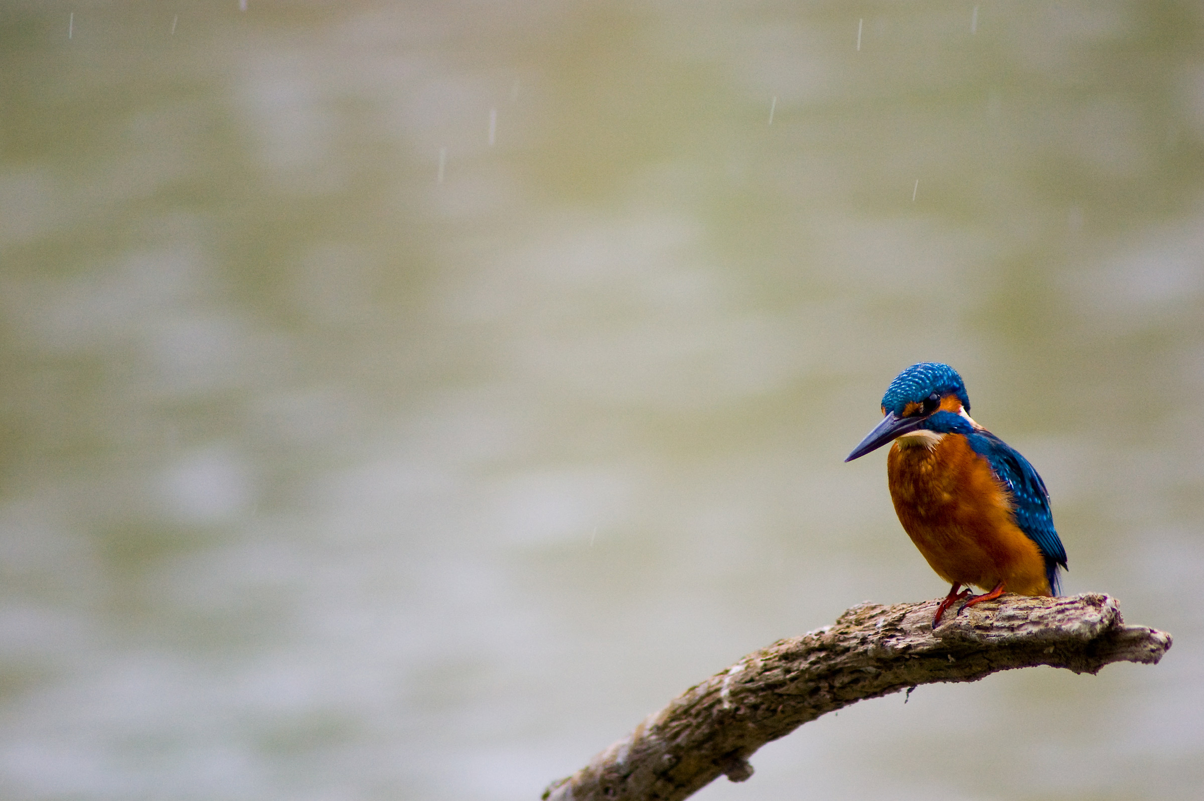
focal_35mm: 450
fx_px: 15037
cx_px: 602
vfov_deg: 3.0
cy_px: 400
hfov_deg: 4.6
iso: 220
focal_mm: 300
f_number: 5.6
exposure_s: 1/400
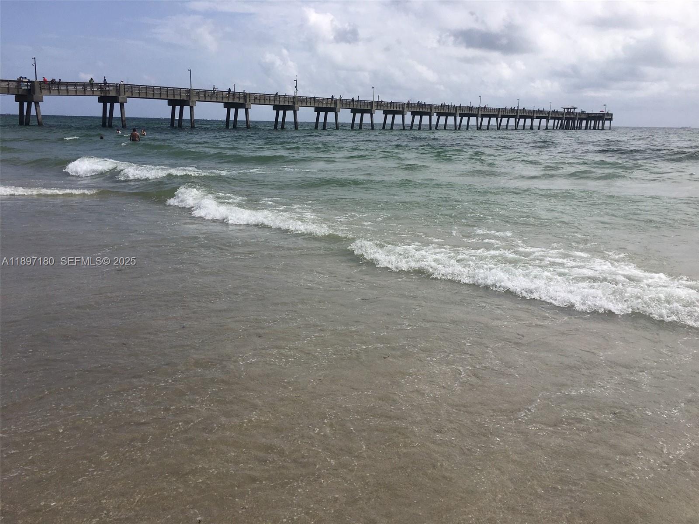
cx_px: 350
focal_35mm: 29
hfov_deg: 61.7
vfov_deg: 48.2
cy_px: 262
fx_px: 586
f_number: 2.2
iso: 25
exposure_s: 1/3663
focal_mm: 4.15
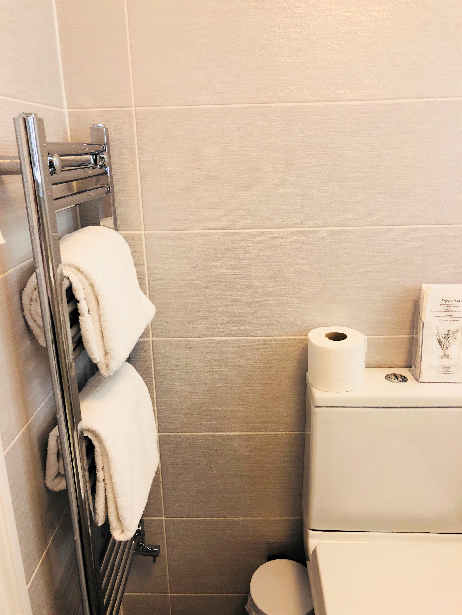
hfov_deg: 49.7
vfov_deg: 63.4
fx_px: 498
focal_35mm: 28
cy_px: 308
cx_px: 231
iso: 40
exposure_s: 1/25
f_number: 1.8
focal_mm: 3.99
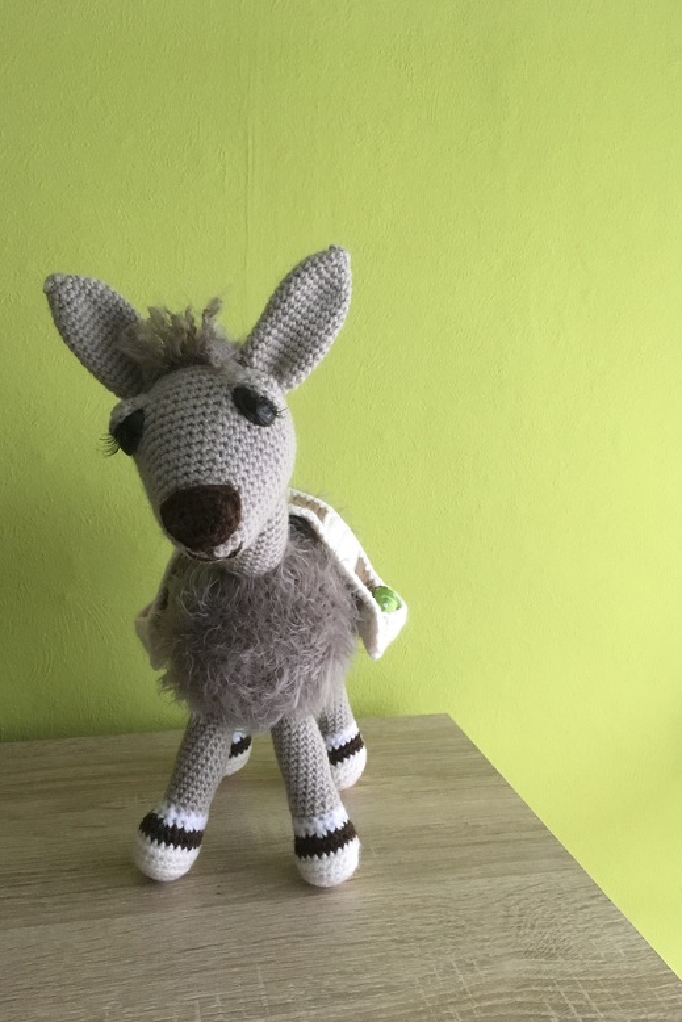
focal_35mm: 31
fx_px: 880
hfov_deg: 42.3
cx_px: 305
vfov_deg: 60.3
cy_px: 516
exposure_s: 1/25
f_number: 2.2
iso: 200
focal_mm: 4.15
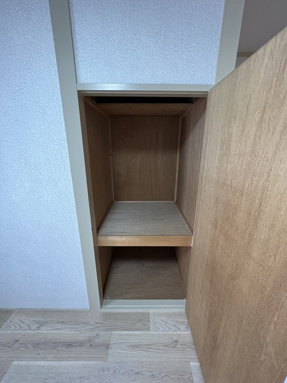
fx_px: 144
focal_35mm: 13
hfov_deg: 89.9
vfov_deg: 106.2
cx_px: 144
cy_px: 192
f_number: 1.8
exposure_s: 1/50
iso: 320
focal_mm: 1.57
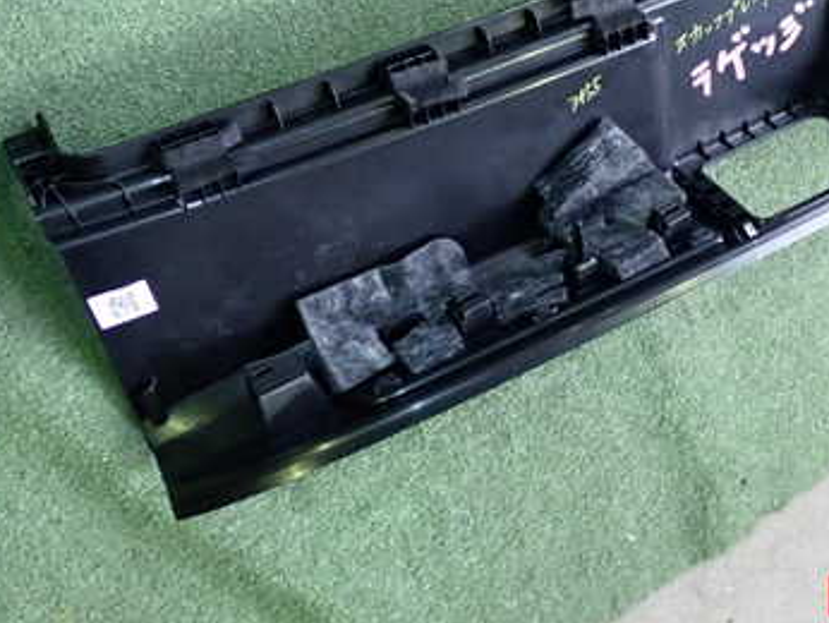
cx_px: 649
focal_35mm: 52
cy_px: 91
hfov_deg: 35.7
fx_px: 1246
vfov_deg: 27.3
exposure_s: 1/30
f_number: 2.3
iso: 400
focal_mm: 5.4
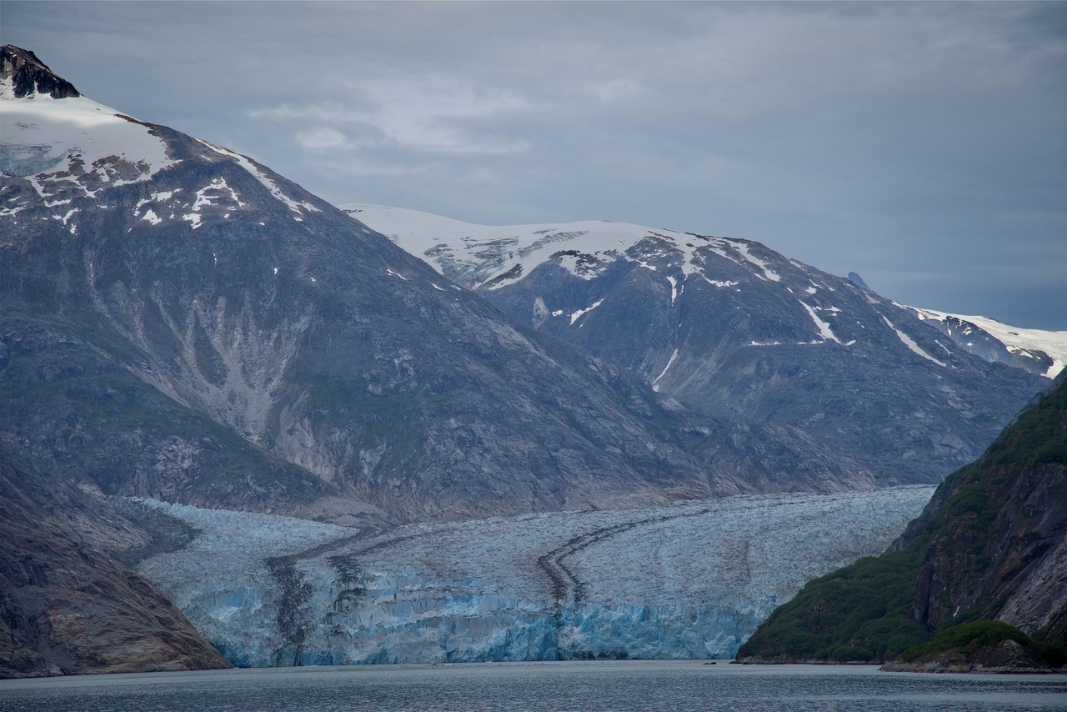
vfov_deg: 11.4
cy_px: 356
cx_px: 534
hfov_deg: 17.1
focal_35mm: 120
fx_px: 3557
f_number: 7.1
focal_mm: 120
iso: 100
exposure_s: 1/250
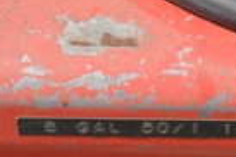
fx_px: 949
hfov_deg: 14.1
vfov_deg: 9.4
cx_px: 158
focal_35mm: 145
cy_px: 159
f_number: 8
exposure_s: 1/250
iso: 125
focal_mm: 22
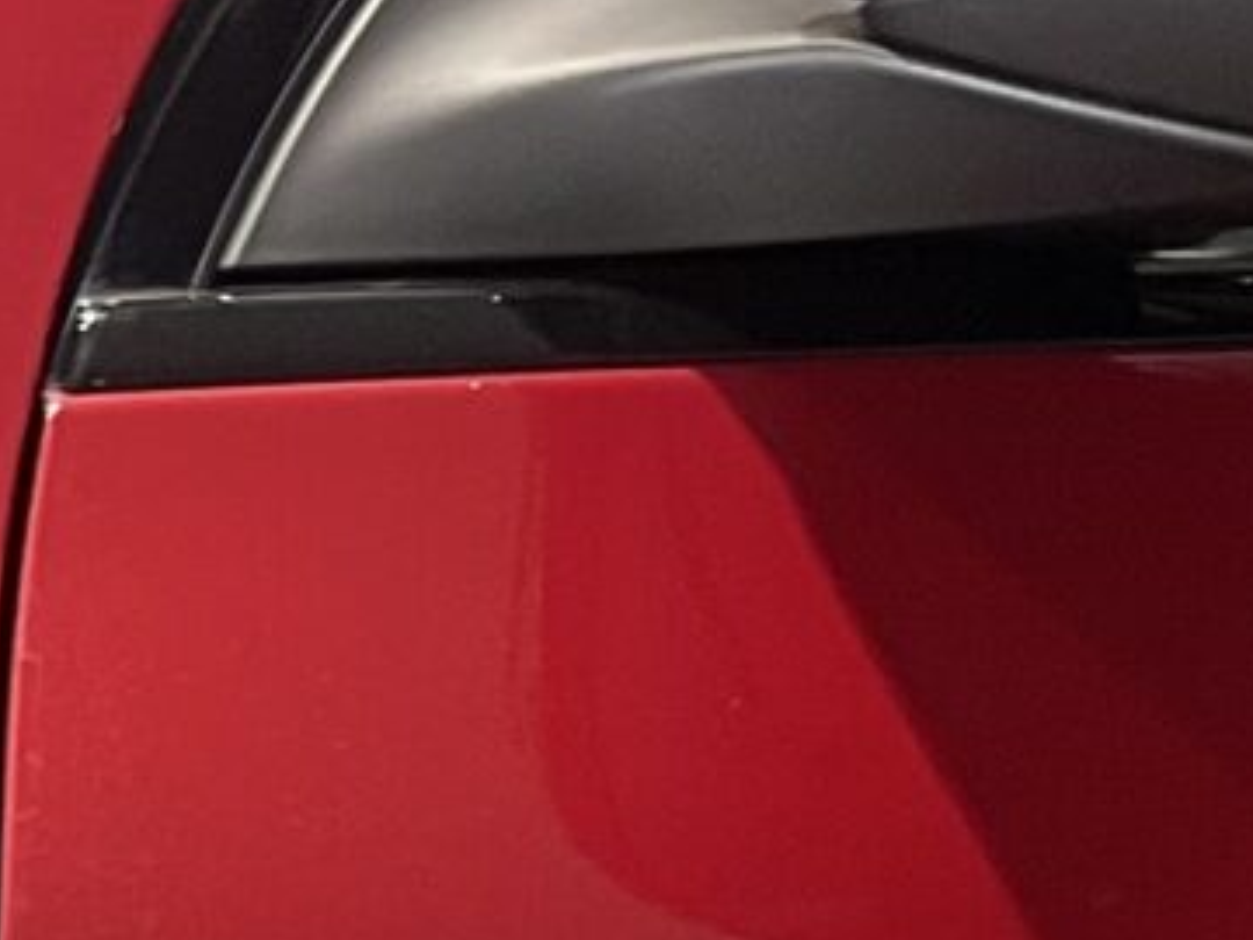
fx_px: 6696
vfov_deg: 7.1
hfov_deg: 8.2
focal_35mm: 185
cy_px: 2865
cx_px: -3098
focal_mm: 5.1
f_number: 1.6
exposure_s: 1/50
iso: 125
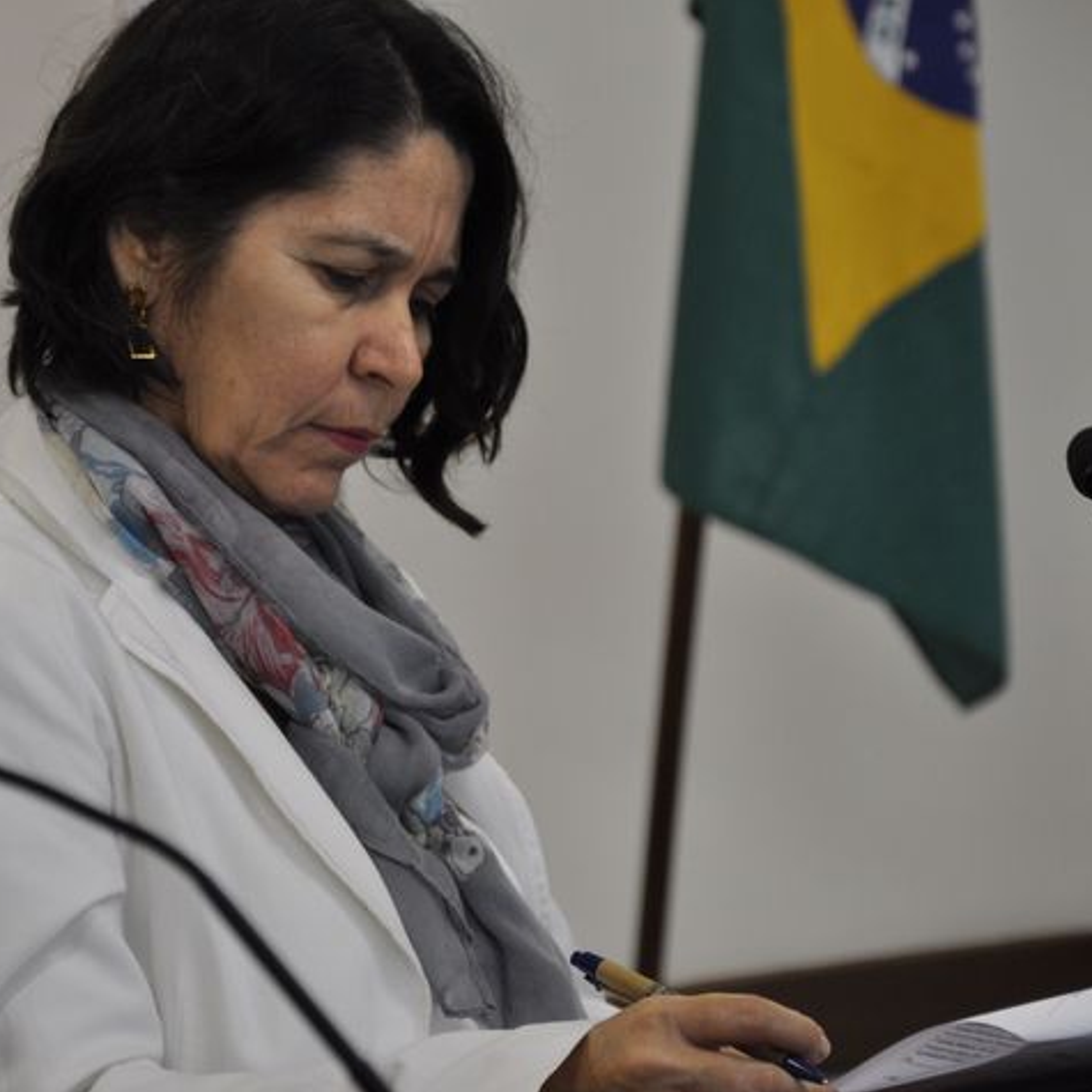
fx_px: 7340
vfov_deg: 8.5
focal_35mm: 206
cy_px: 549
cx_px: 399
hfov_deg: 8.5
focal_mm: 105
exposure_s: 1/60
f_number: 5.6
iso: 720
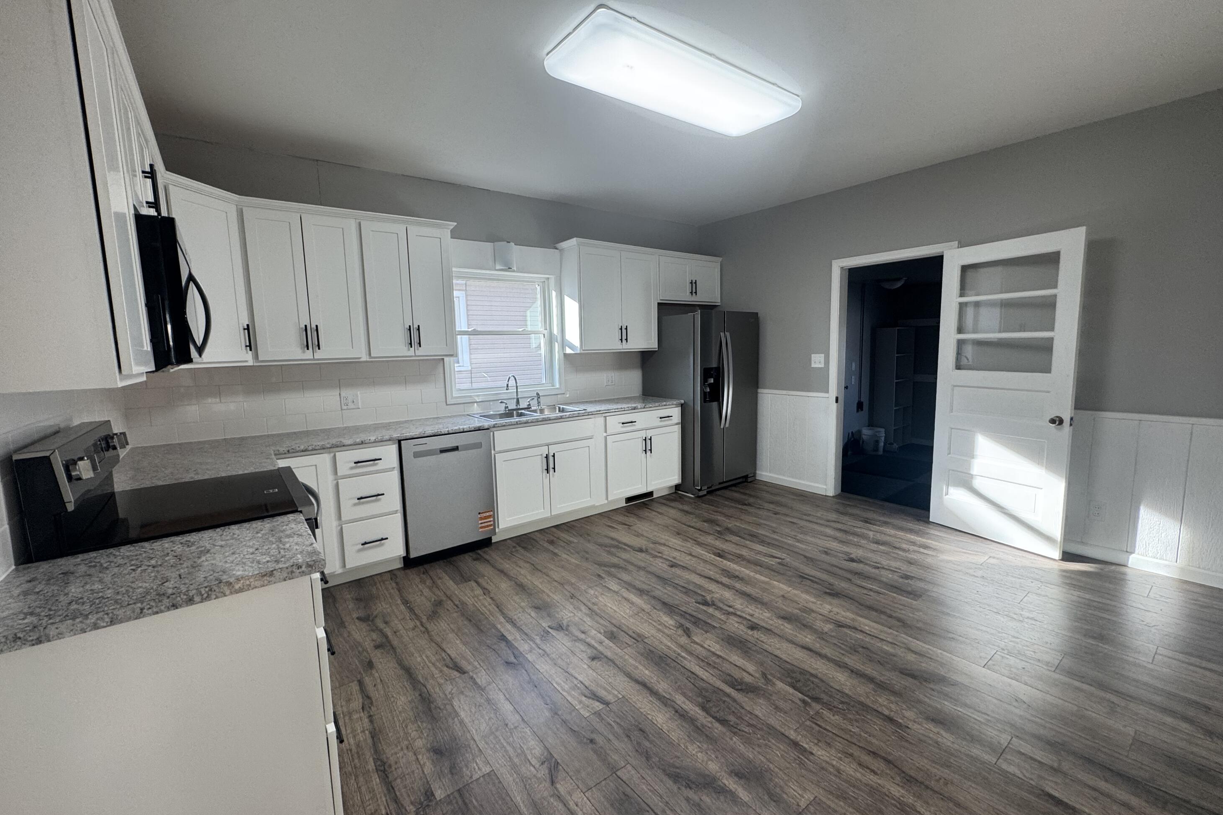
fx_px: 510
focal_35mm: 15
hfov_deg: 100.4
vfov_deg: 77.3
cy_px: 405
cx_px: 609
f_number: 2.2
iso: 125
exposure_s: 1/120
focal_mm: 2.22
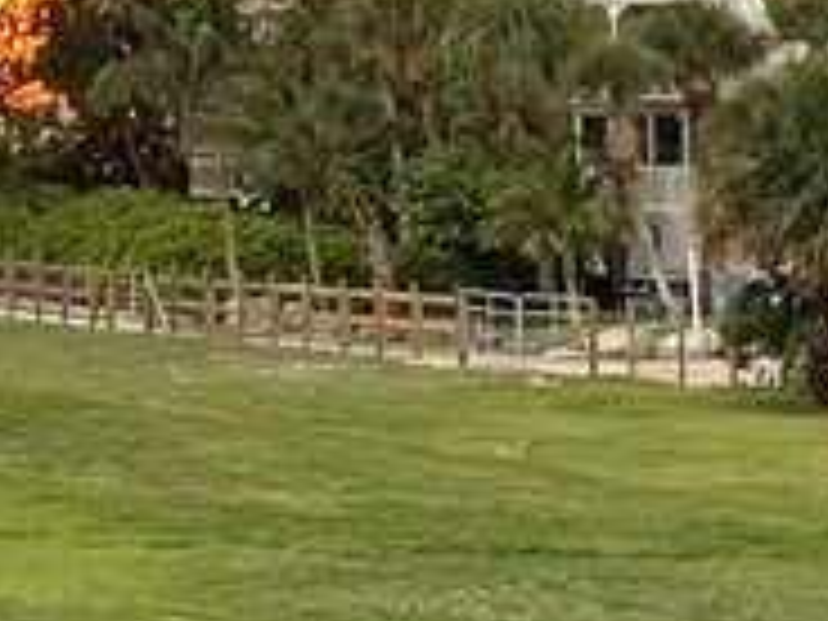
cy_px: 117
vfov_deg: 5.1
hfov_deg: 6.8
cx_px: -225
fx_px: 6937
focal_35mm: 290
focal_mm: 6
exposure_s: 1/99
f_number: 2
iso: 200
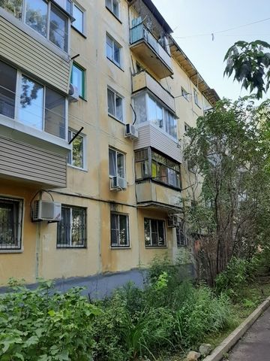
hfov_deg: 53.1
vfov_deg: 67.3
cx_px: 135
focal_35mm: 26
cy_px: 180
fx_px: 270
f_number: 1.7
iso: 40
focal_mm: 3.93
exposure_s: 1/178
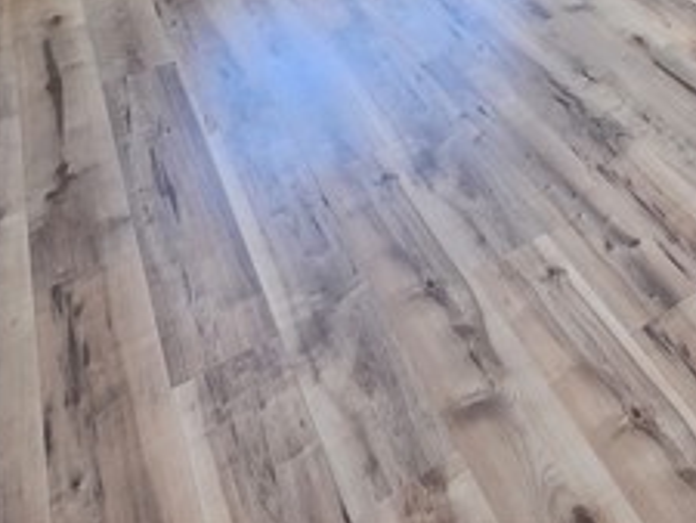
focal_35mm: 37
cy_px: -207
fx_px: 744
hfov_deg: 43.1
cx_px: 696
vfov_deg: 28.9
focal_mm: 2.2
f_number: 2.2
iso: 50
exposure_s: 1/60
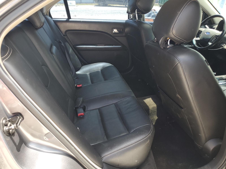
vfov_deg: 53.1
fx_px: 170
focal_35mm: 26
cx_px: 113
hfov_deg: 67.3
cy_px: 84
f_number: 1.5
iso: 50
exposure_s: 1/238
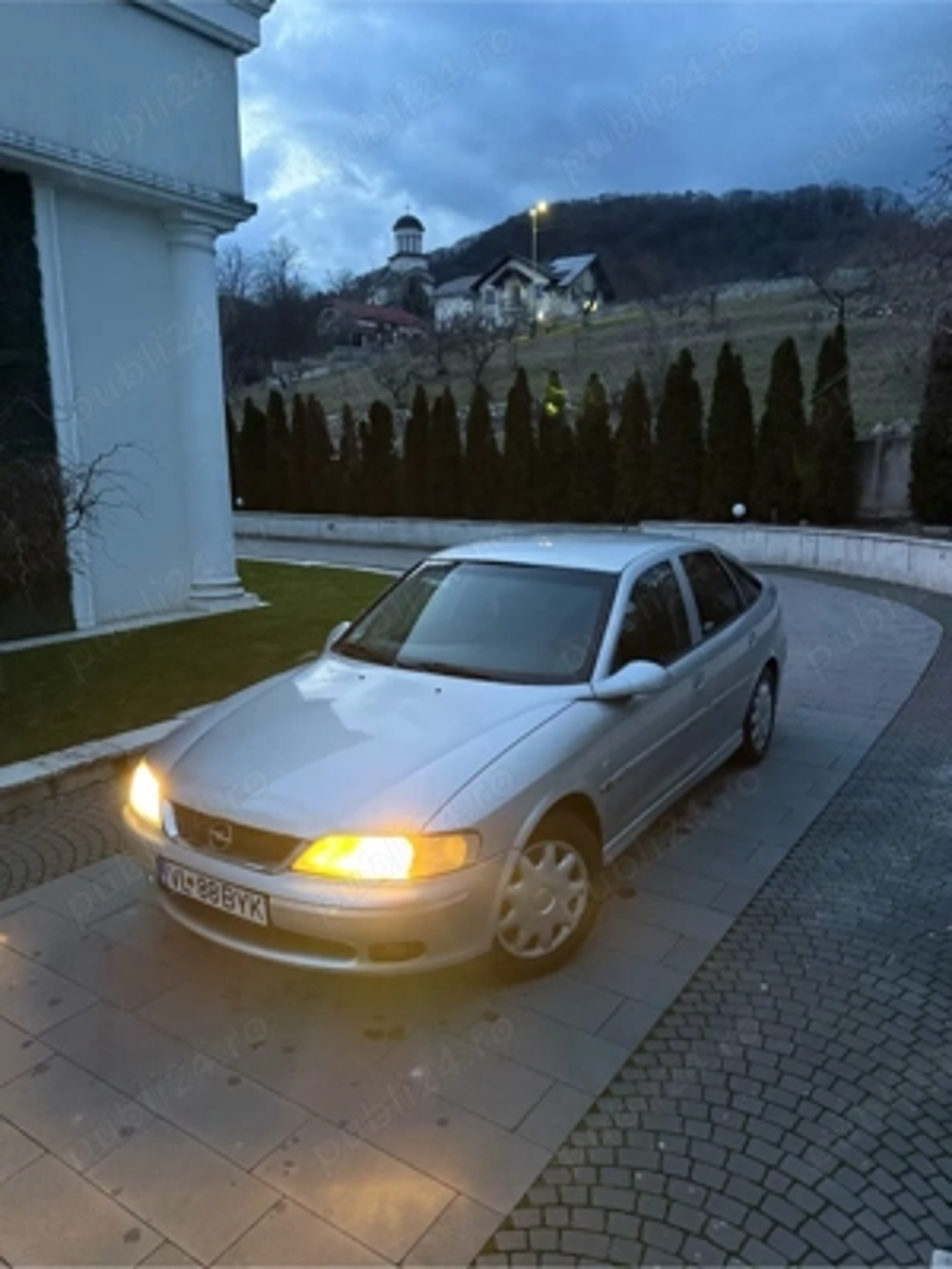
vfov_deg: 71.6
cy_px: 634
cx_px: 476
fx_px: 880
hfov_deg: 56.8
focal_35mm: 24
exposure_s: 1/60
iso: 800
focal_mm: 6.76
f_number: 1.78
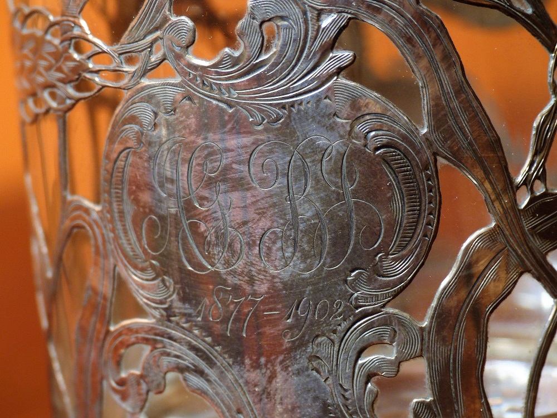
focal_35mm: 162
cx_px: 278
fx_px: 2607
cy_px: 209
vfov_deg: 9.2
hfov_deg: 12.2
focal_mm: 29.2
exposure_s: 1/6
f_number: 2.8
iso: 100
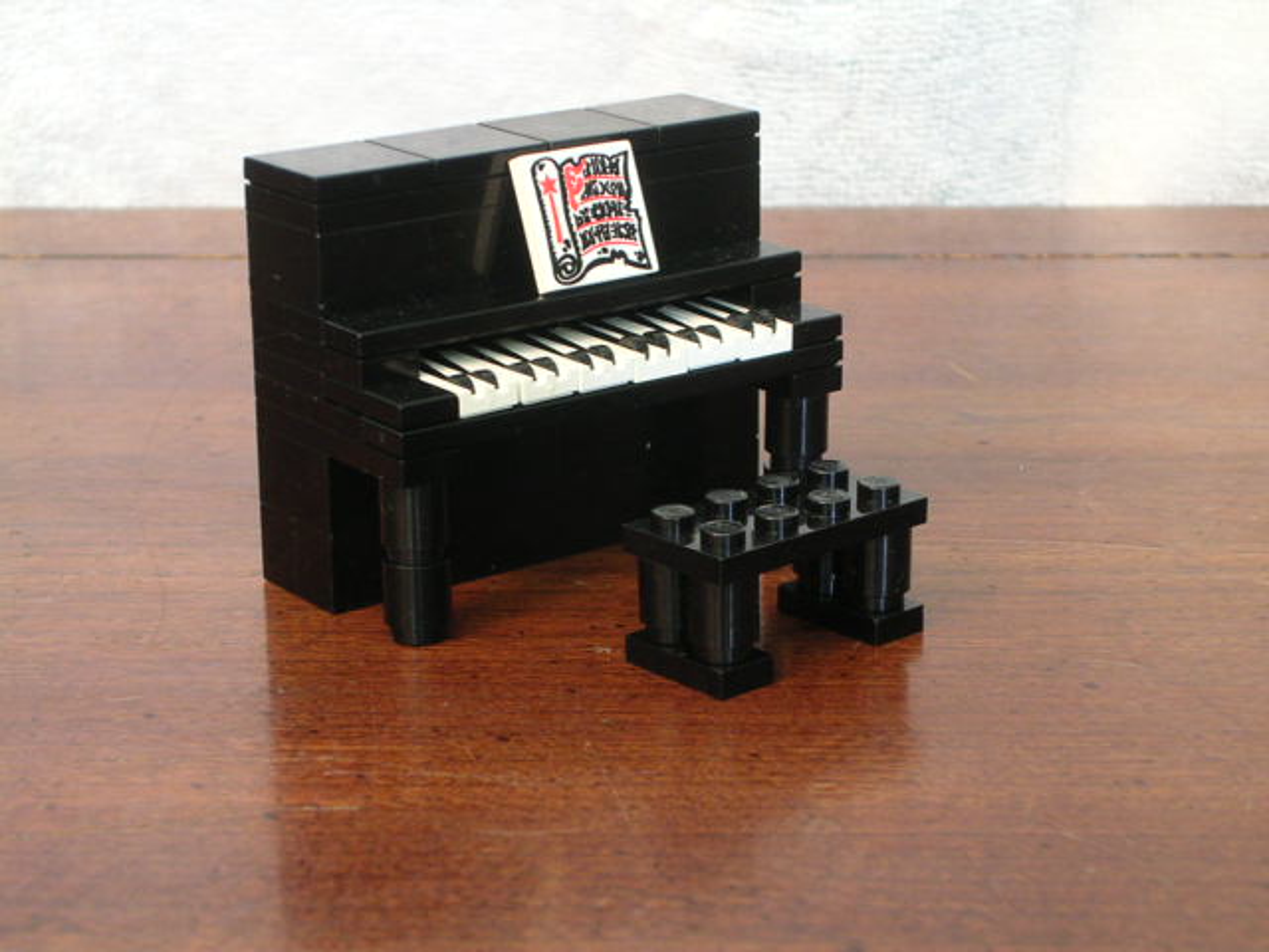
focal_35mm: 86
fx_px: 3153
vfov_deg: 17.2
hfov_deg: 22.8
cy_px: 476
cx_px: 634
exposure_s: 1/1.6
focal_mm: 13
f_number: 4.1
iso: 200
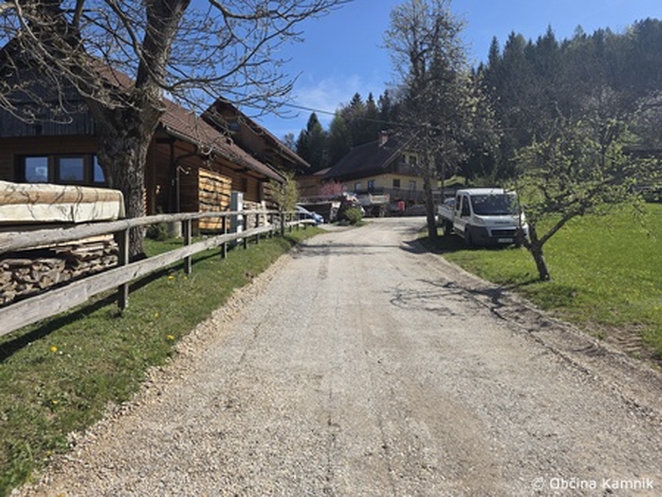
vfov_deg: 58.9
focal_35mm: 23
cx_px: 331
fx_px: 440
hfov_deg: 73.9
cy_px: 248
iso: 80
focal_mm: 6.3
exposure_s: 1/6150
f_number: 1.7
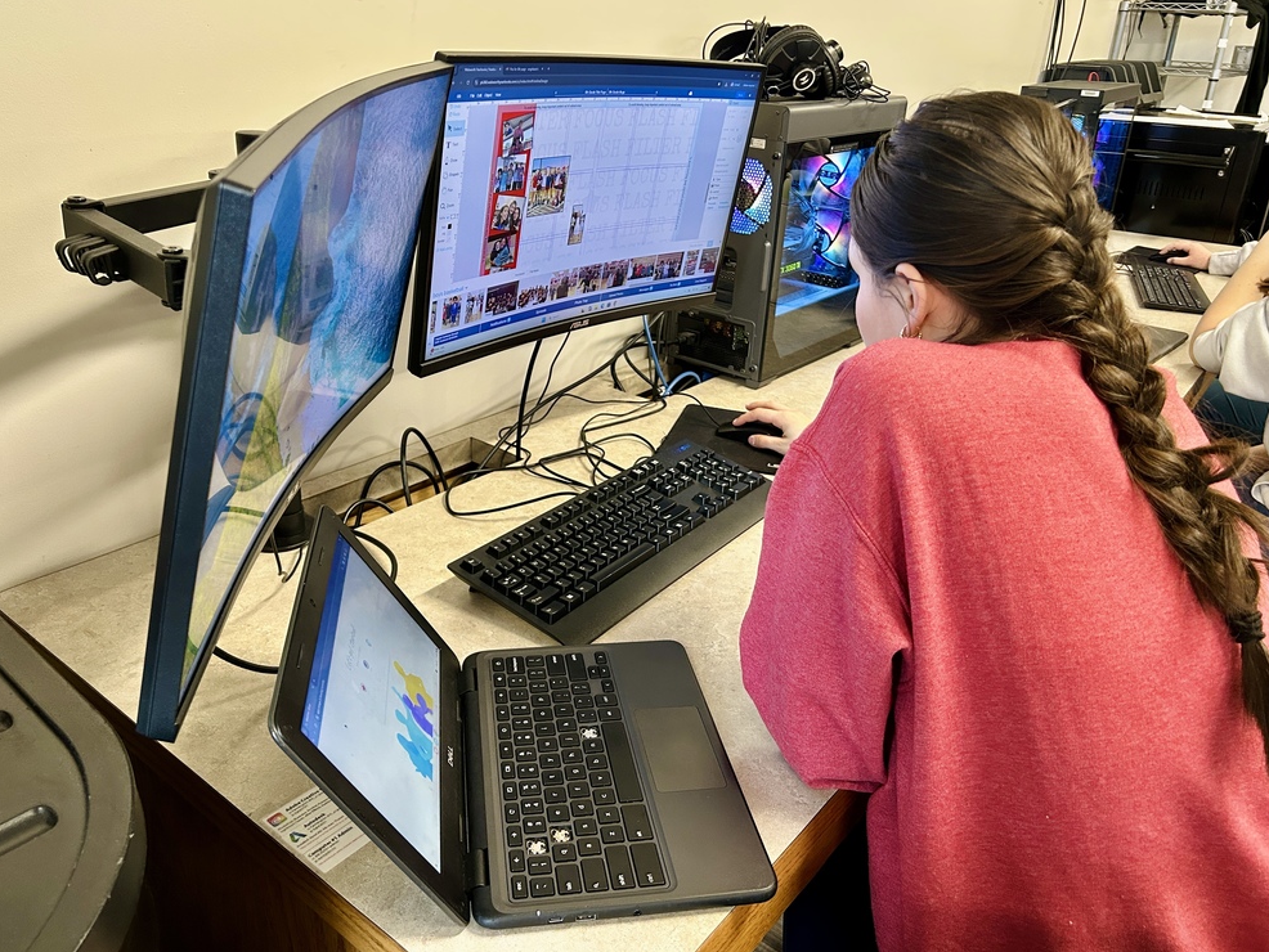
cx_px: 614
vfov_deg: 51.4
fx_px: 990
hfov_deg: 65.3
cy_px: 463
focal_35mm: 27
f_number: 1.5
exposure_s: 1/60
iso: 250
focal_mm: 5.7
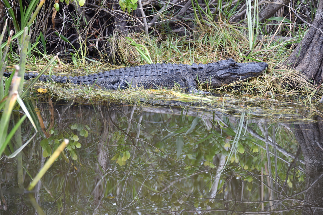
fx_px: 1211
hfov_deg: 15.2
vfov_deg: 10.2
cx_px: 162
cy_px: 108
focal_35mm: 135
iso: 800
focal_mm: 135
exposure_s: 1/320
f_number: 5.6
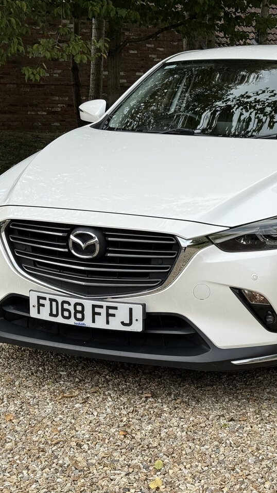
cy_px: 246
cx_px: 214
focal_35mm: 70
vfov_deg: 30.1
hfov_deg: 17.1
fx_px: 914
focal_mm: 6.76
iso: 64
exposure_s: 1/2976
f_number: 1.78
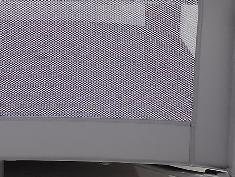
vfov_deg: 10.2
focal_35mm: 143
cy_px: -24
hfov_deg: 13.6
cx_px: 7
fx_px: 971
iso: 391
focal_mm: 5.52
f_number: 1.9
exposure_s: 1/100
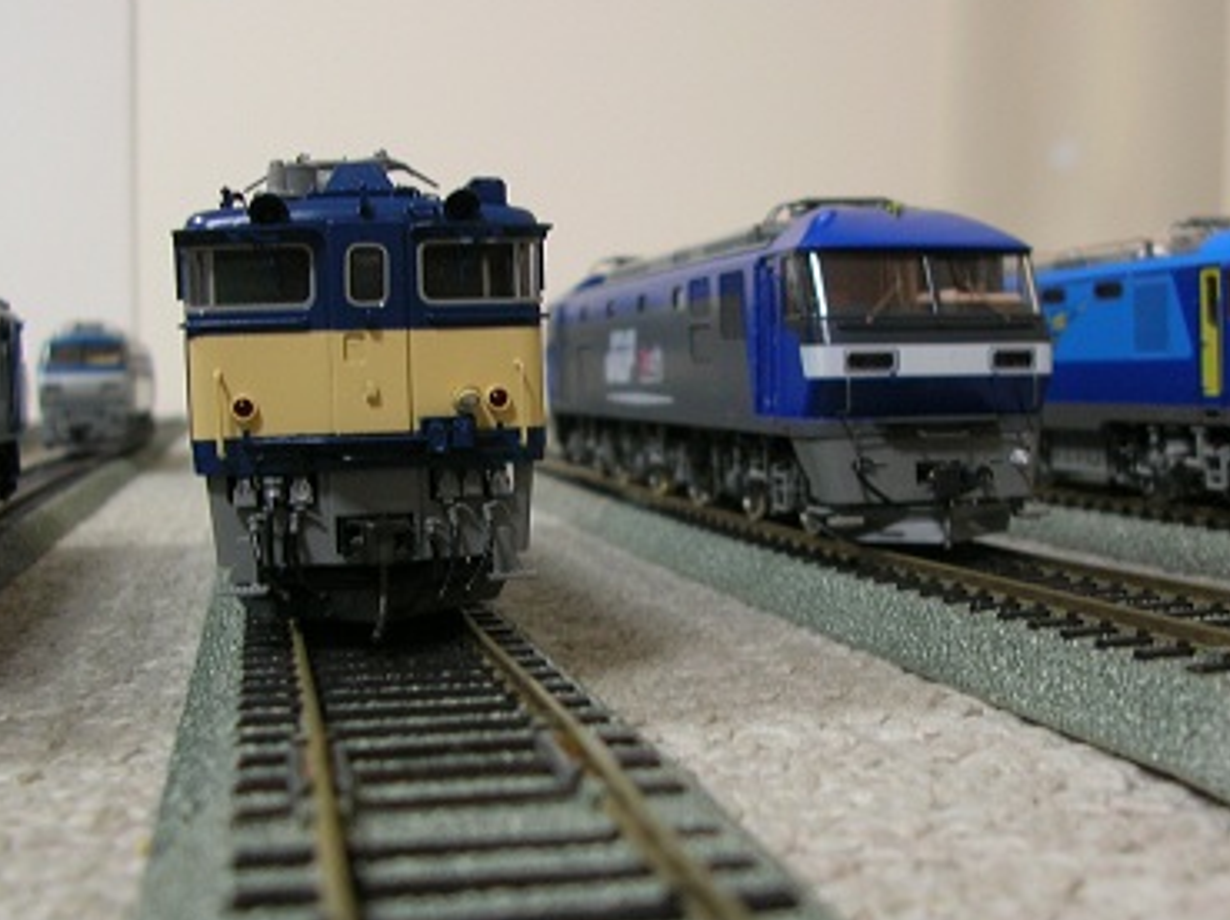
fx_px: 1668
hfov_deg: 40.3
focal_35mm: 47
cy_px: 488
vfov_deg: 30.8
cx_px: 738
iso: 68
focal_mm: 5.8
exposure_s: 1/6
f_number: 2.8
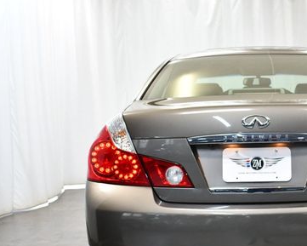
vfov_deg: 25.1
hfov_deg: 30.5
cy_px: 181
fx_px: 545
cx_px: 255
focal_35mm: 60
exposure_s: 1/125
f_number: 3.5
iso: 1250
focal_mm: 18
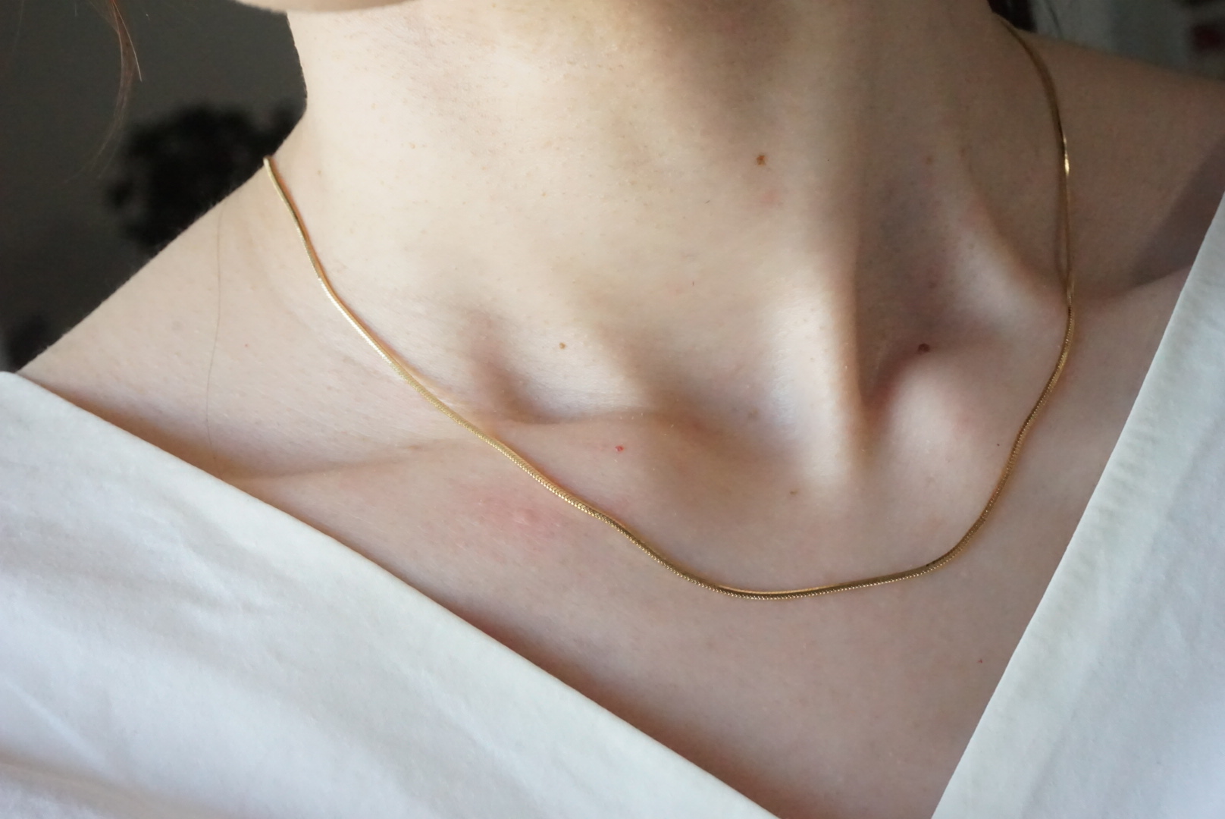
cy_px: 410
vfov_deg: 22.7
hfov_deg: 33.4
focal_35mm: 60
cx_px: 612
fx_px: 2043
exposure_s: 1/320
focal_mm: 40
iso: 8000
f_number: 13
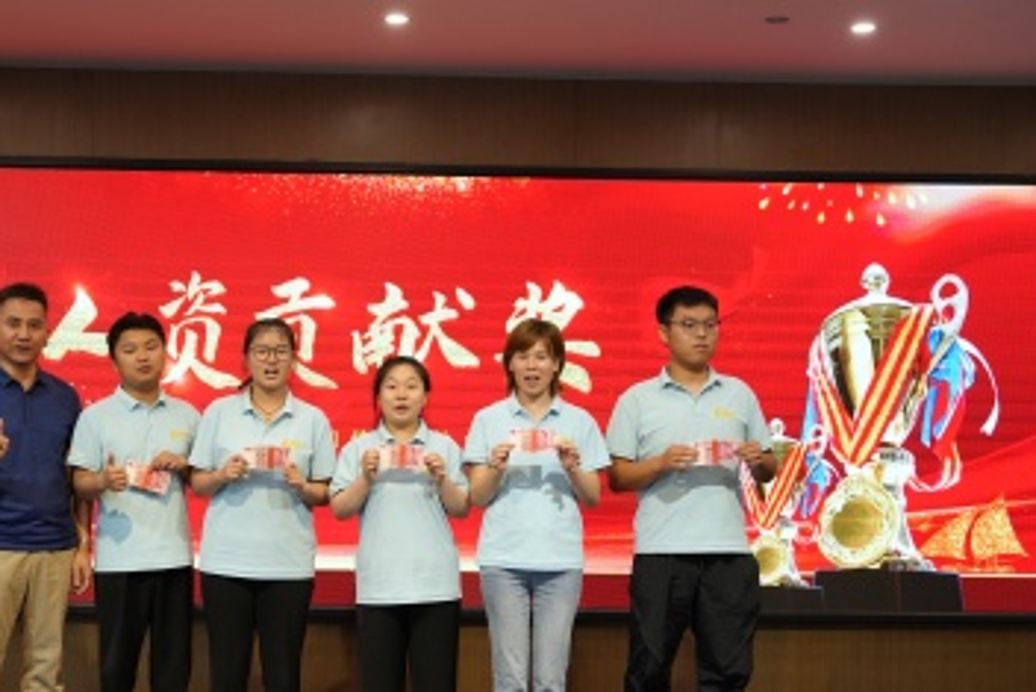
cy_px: 400
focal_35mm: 63
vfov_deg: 21.6
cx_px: 353
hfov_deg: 31.7
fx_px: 1814
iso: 1250
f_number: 4
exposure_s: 1/160
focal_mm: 37
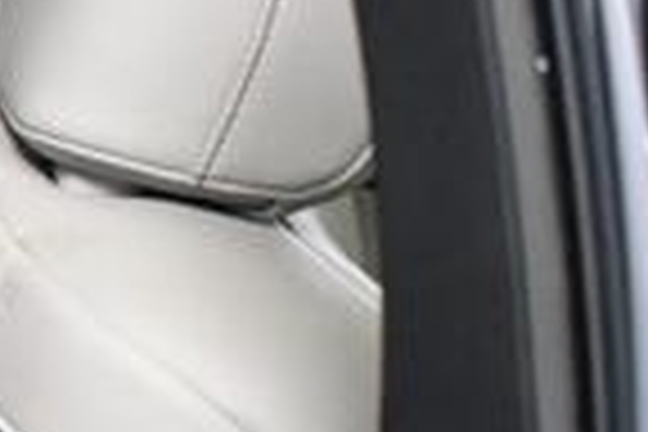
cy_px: 351
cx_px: -734
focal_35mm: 160
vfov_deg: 8.6
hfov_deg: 11.3
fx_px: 2880
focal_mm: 18
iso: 3200
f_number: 3.5
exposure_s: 1/100
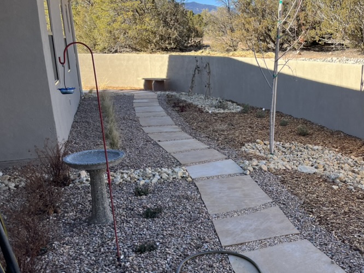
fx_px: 420
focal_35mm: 40
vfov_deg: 35.9
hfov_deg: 45.3
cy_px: 158
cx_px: 271
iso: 50
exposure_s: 1/816
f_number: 1.6
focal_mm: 5.1
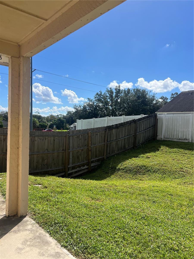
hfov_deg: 53.1
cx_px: 97
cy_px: 130
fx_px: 194
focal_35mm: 26
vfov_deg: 67.3
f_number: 1.5
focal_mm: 5.7
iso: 50
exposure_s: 1/5882
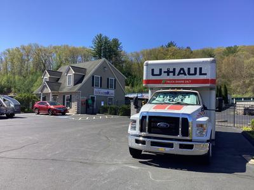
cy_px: 95
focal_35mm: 31
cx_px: 127
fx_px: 227
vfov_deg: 45.4
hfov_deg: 58.4
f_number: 2.4
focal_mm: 3.3
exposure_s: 1/936
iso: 25
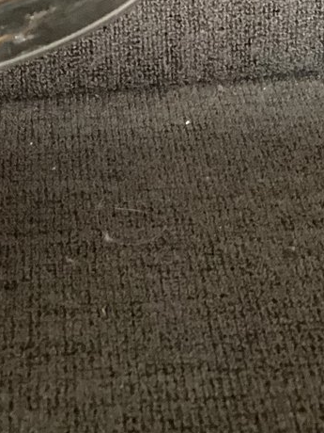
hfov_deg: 14.5
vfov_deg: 19.0
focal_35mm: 102
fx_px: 1273
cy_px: 49
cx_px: 166
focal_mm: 3.3
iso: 640
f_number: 2.4
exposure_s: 1/30
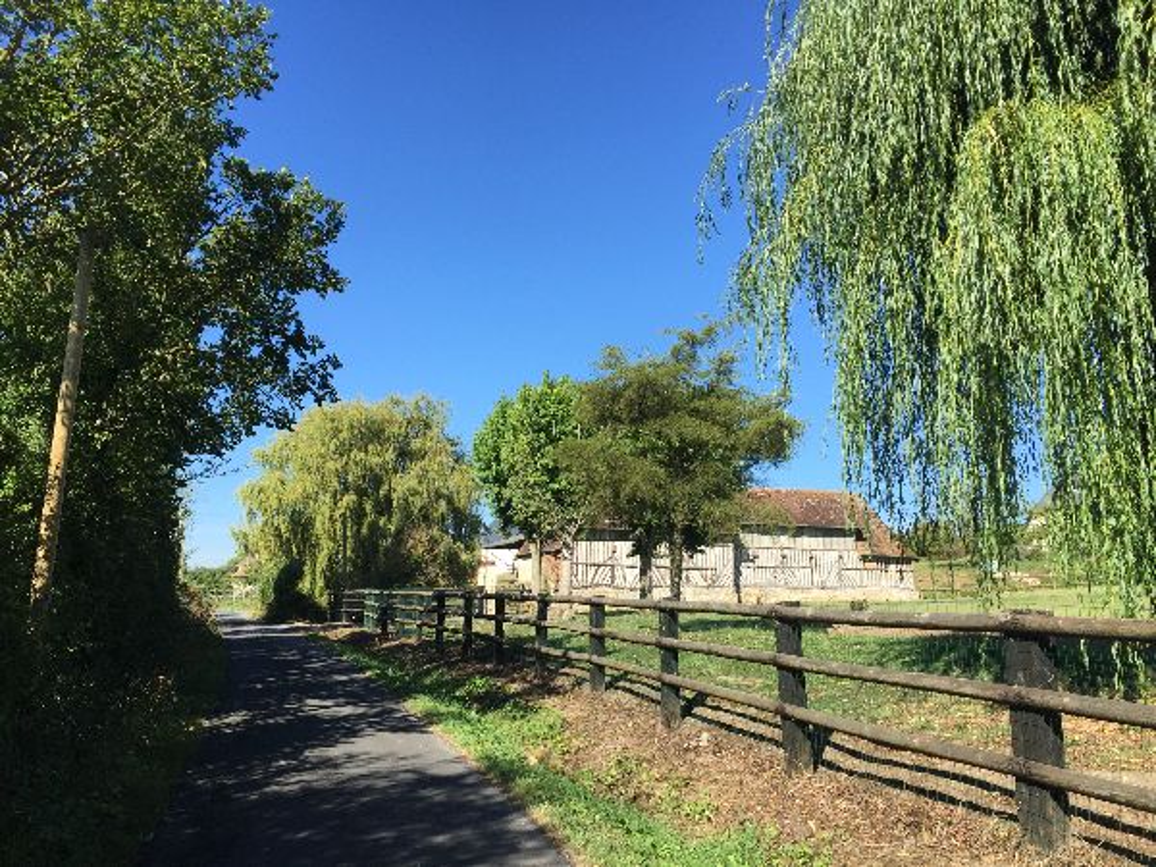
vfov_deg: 48.2
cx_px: 578
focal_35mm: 29
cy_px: 434
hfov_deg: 61.7
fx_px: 968
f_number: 2.2
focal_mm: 4.15
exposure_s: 1/1276
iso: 32
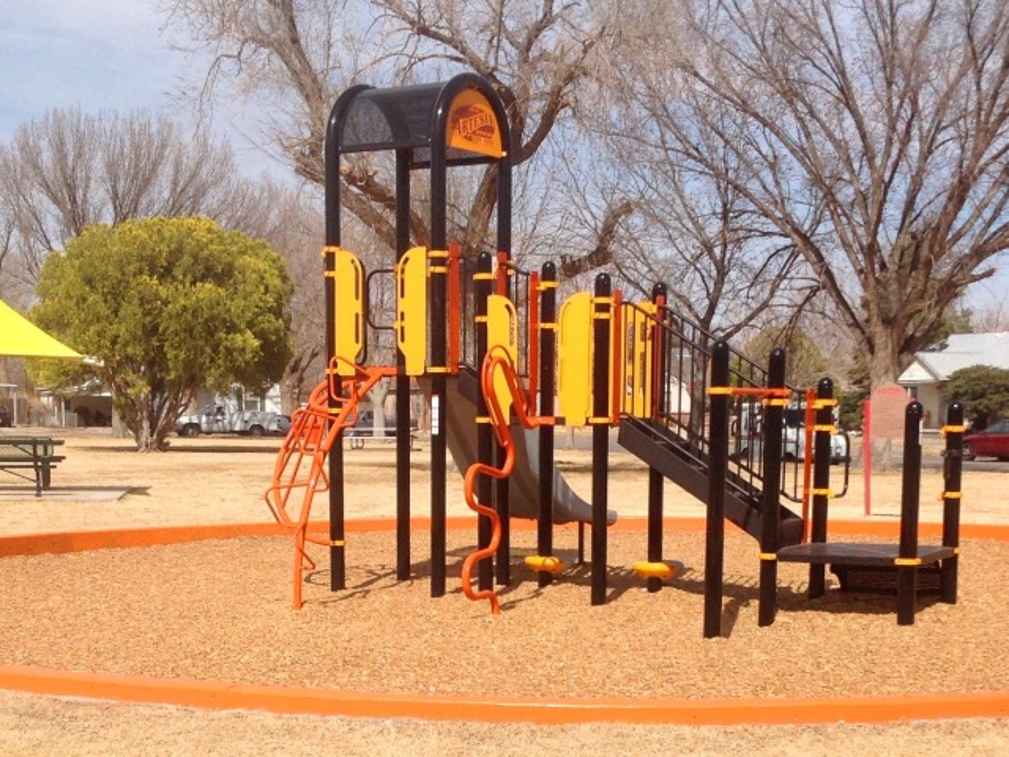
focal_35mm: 35
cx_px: 504
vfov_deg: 40.7
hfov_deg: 52.6
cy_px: 378
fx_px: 1020
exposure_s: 1/3367
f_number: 2.4
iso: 64
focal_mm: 4.28
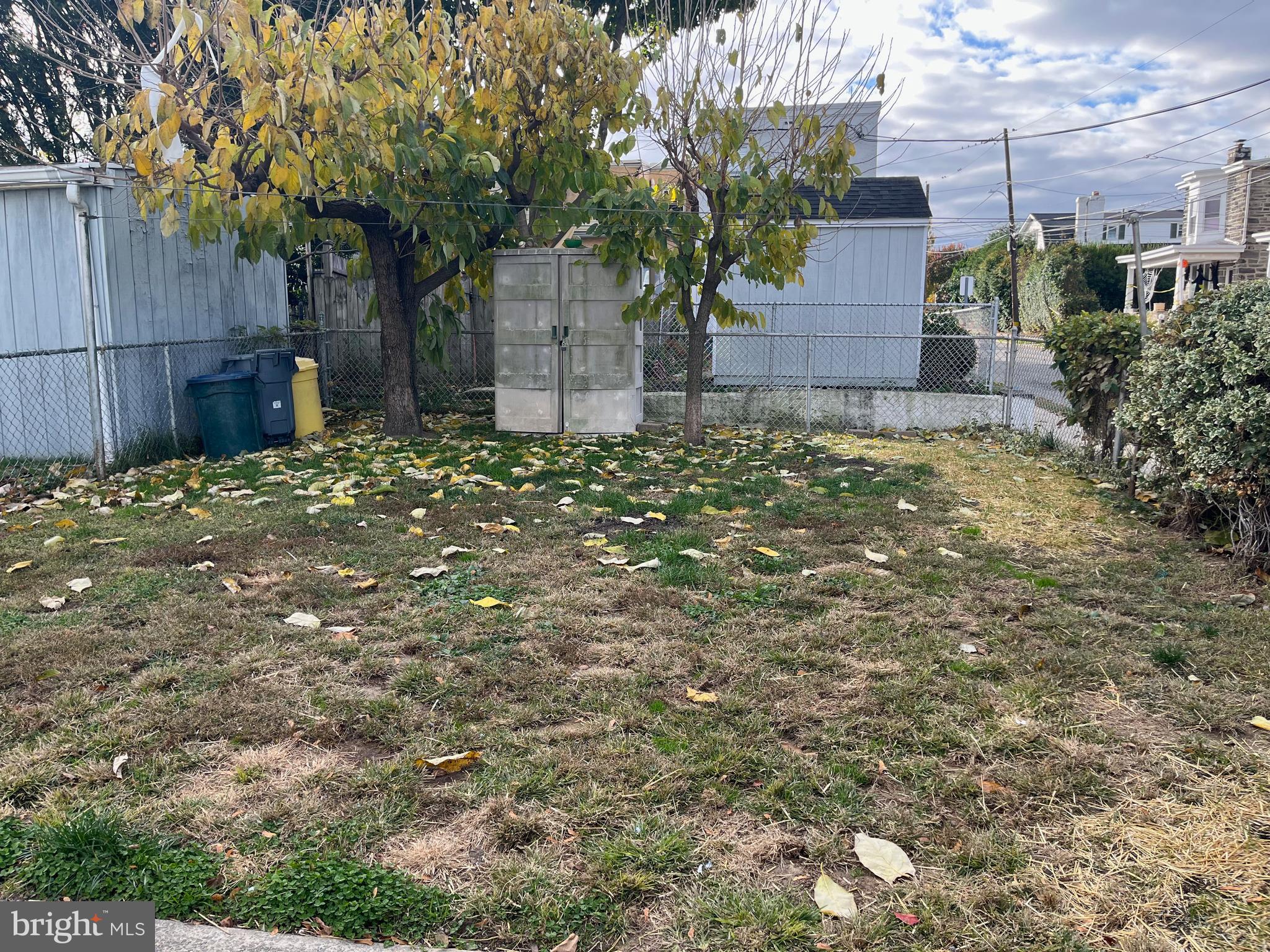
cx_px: 635
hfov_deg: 67.3
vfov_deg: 53.1
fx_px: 954
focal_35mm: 26
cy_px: 476
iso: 50
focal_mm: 5.1
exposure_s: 1/742
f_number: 1.6
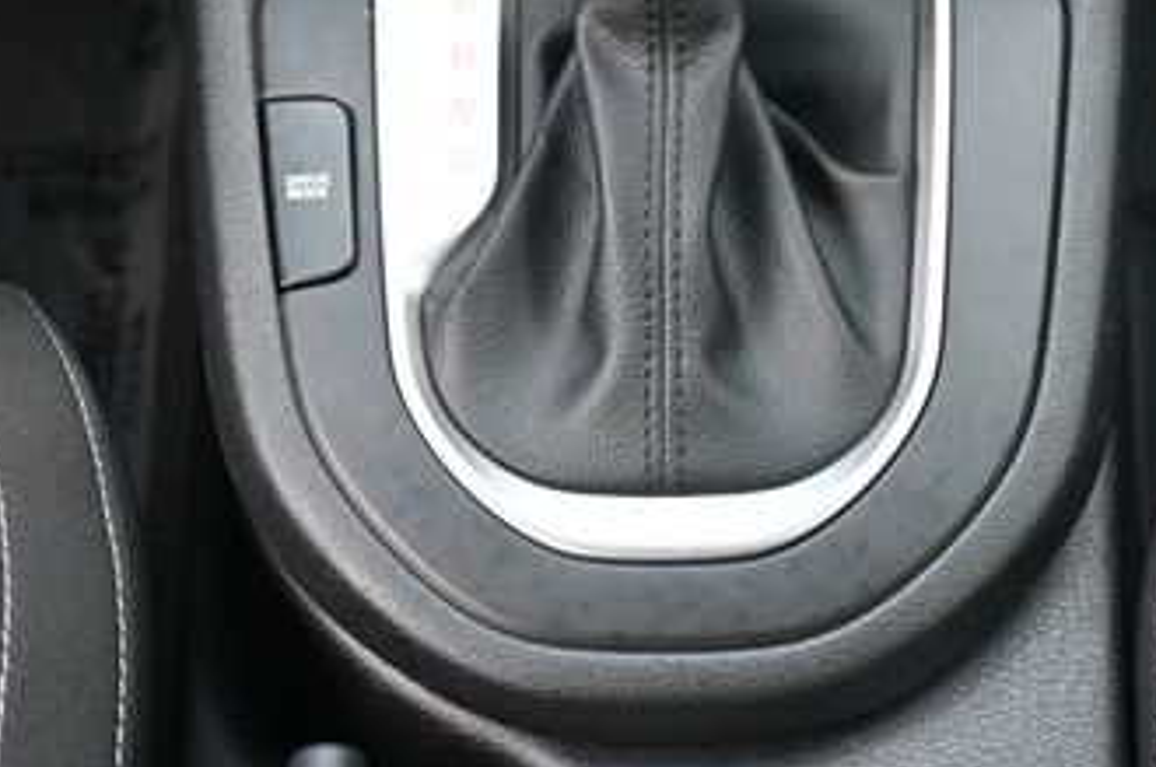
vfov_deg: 13.7
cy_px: 88
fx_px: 3174
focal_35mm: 99
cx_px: 645
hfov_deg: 20.6
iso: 1800
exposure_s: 1/125
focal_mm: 34
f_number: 5
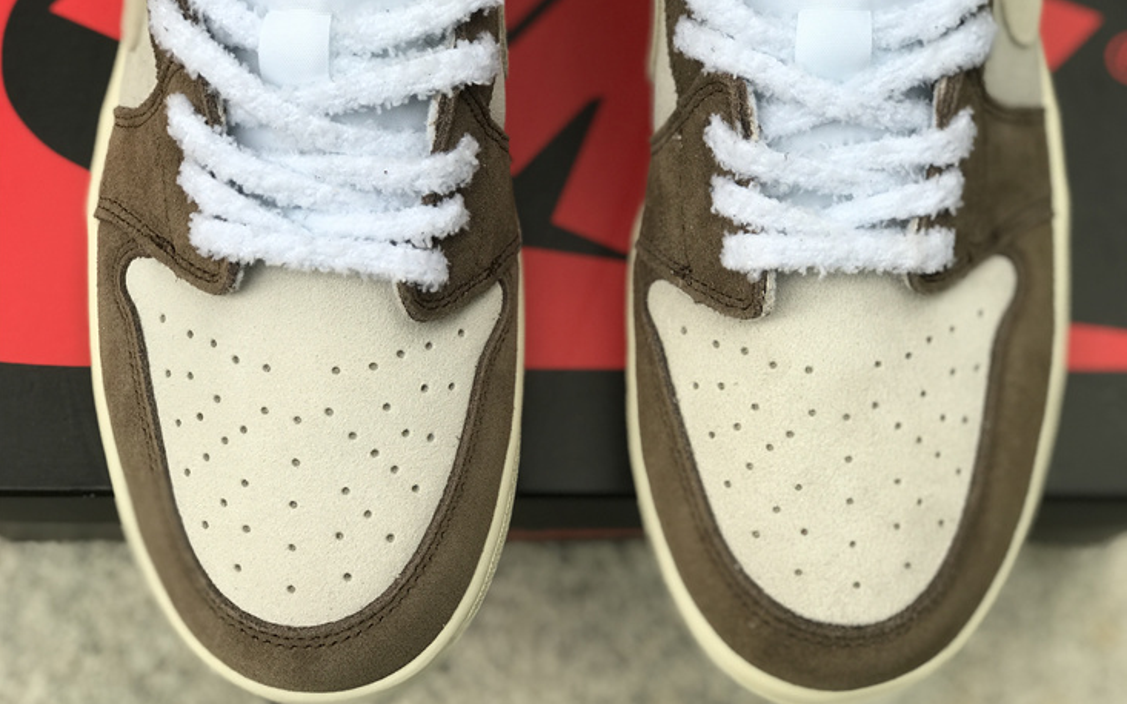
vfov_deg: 21.3
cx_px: 564
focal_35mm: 61
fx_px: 1873
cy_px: 373
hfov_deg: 33.5
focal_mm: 6.6
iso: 20
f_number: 2.8
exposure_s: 1/100
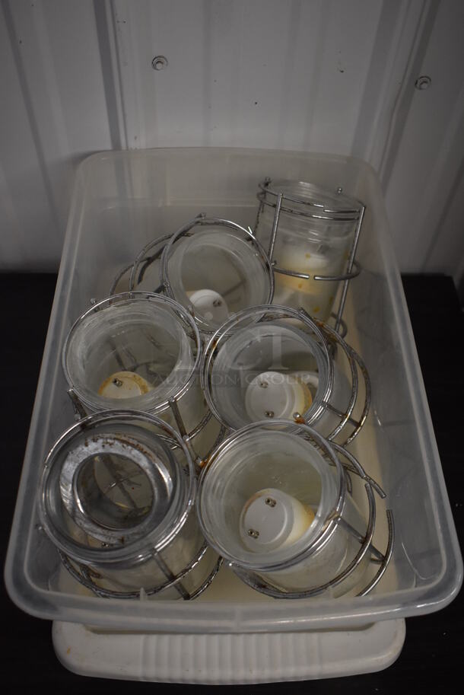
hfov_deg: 38.4
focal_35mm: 34
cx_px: 232
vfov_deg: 55.1
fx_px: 666
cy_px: 348
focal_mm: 23
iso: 1800
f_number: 3.8
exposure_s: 1/125
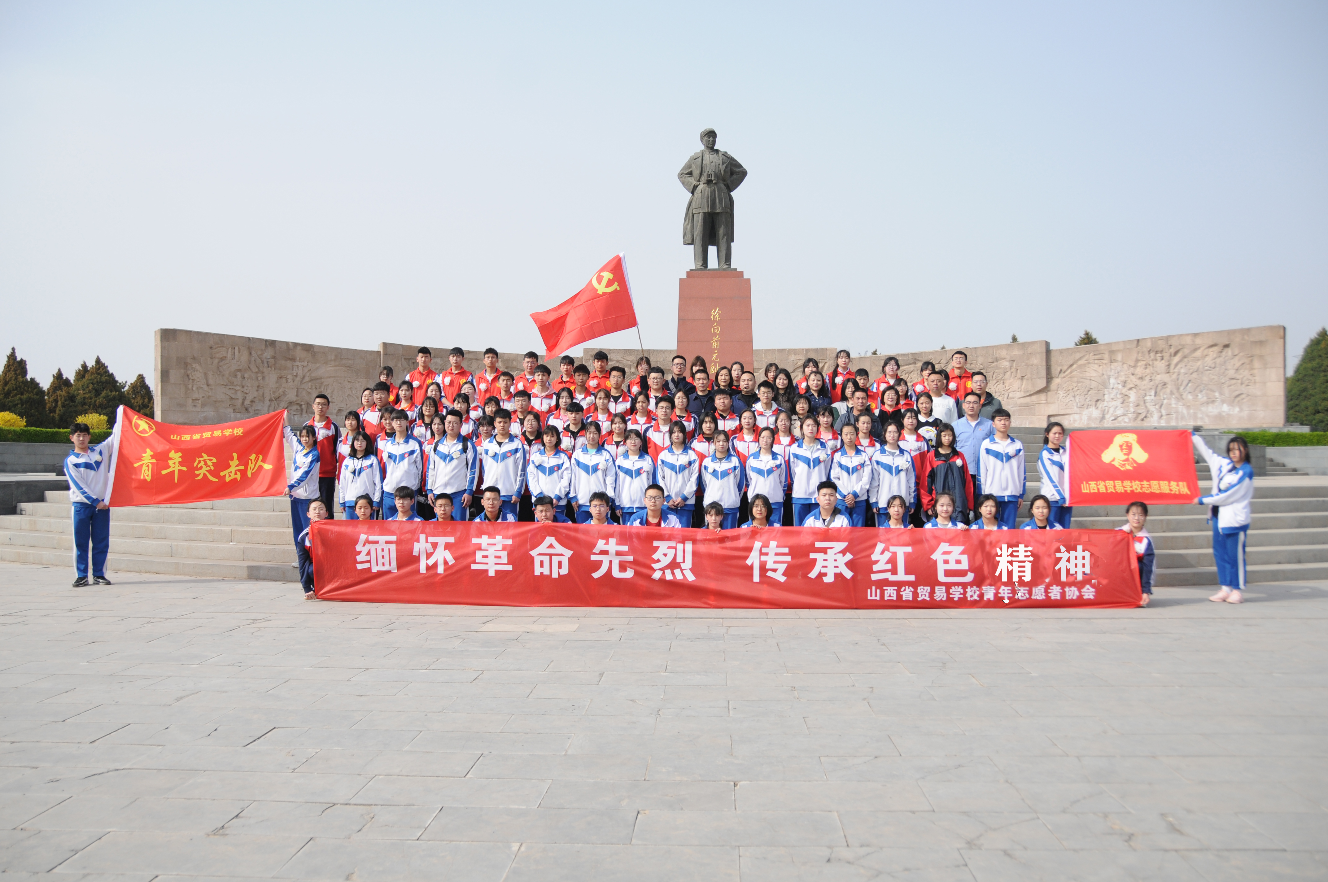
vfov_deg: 43.5
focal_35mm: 30
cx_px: 664
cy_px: 441
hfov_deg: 62.0
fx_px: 1105
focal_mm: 20
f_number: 3.5
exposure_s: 1/1600
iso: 200
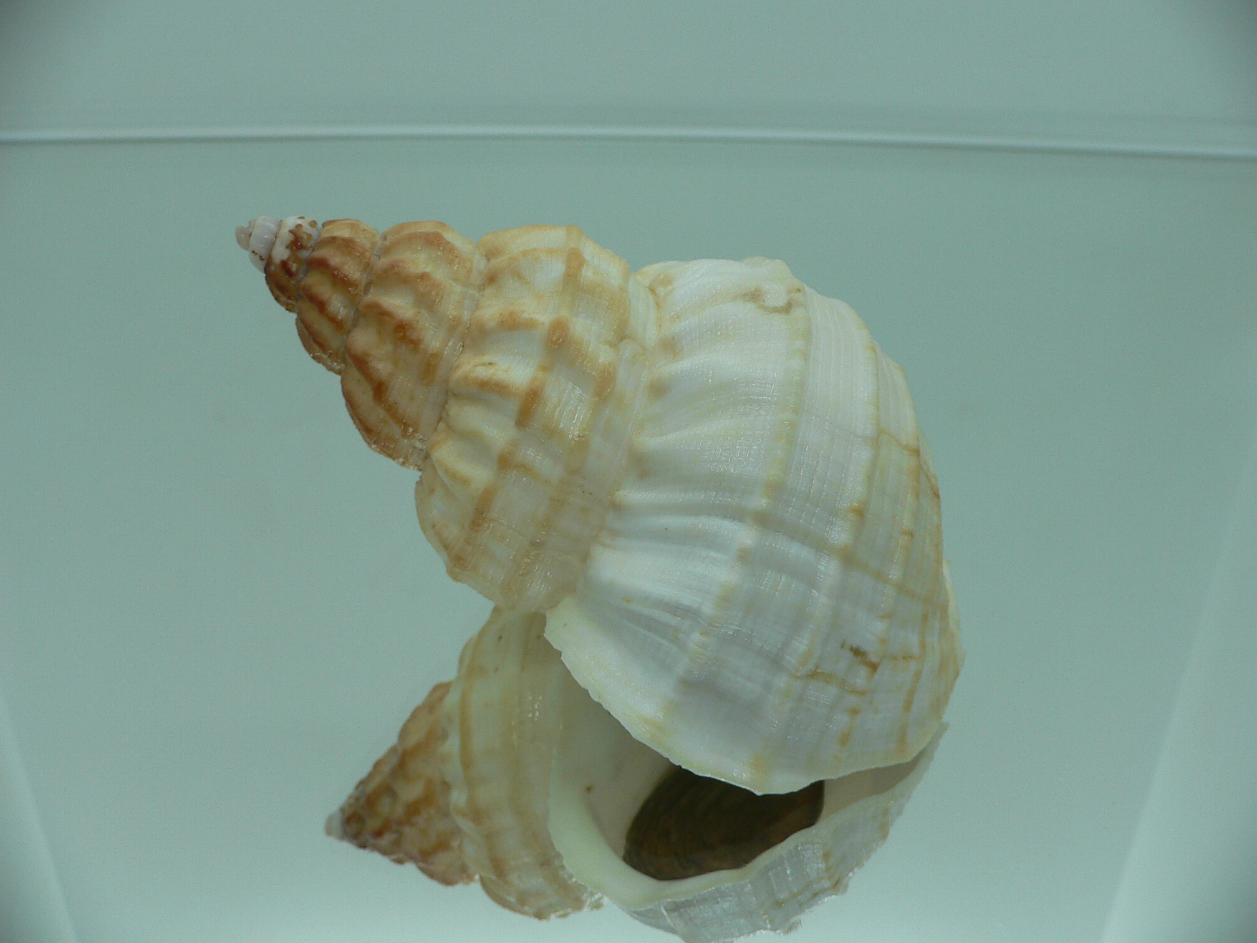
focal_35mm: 35
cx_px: 628
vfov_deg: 40.7
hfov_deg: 52.6
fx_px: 1271
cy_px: 472
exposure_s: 1/80
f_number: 2.8
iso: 80
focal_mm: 4.6
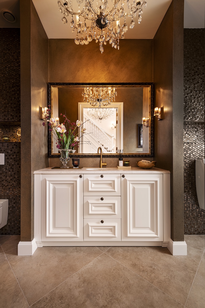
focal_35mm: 17
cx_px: 102
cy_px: 154
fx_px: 145
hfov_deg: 70.4
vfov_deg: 93.3
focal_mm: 17
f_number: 7.1
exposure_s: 1/10
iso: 250
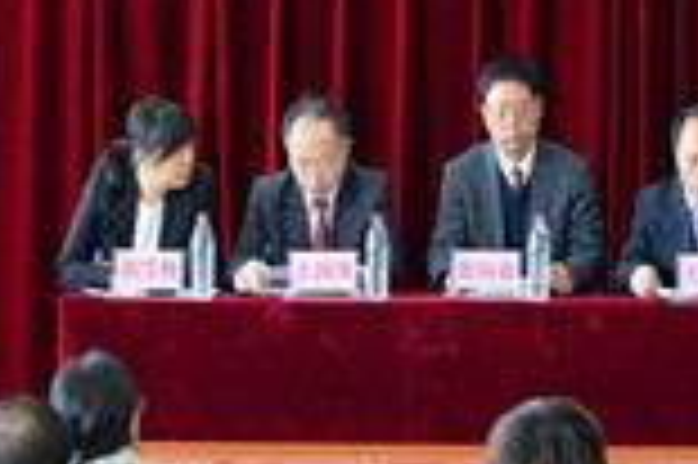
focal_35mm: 219
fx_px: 4242
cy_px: 34
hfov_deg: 9.4
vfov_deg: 6.2
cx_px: 664
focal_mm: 80
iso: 2500
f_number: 4.5
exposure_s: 1/125
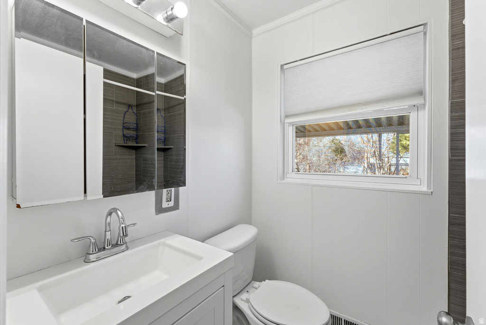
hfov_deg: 100.0
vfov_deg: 77.0
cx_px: 243
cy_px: 162
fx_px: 204
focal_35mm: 15
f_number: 8
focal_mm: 15.1
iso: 640
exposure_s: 1/800
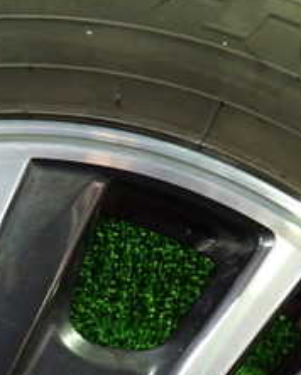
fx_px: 879
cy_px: 198
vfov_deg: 24.1
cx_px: -5
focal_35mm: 79
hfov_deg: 18.9
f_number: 2.3
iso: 800
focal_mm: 5.4
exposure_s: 1/30
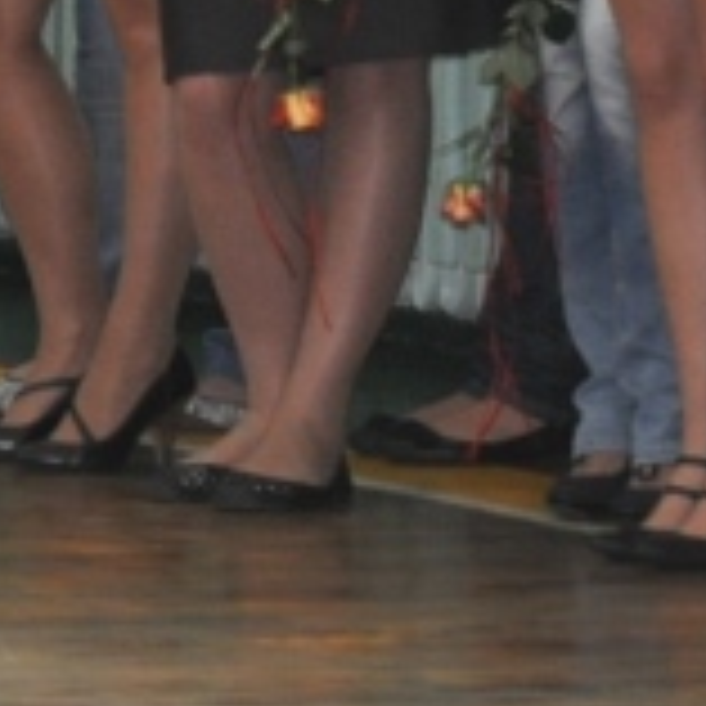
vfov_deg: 3.2
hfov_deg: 3.2
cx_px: 306
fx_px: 12741
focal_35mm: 552
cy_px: -411
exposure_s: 1/60
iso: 800
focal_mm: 85
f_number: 5.6
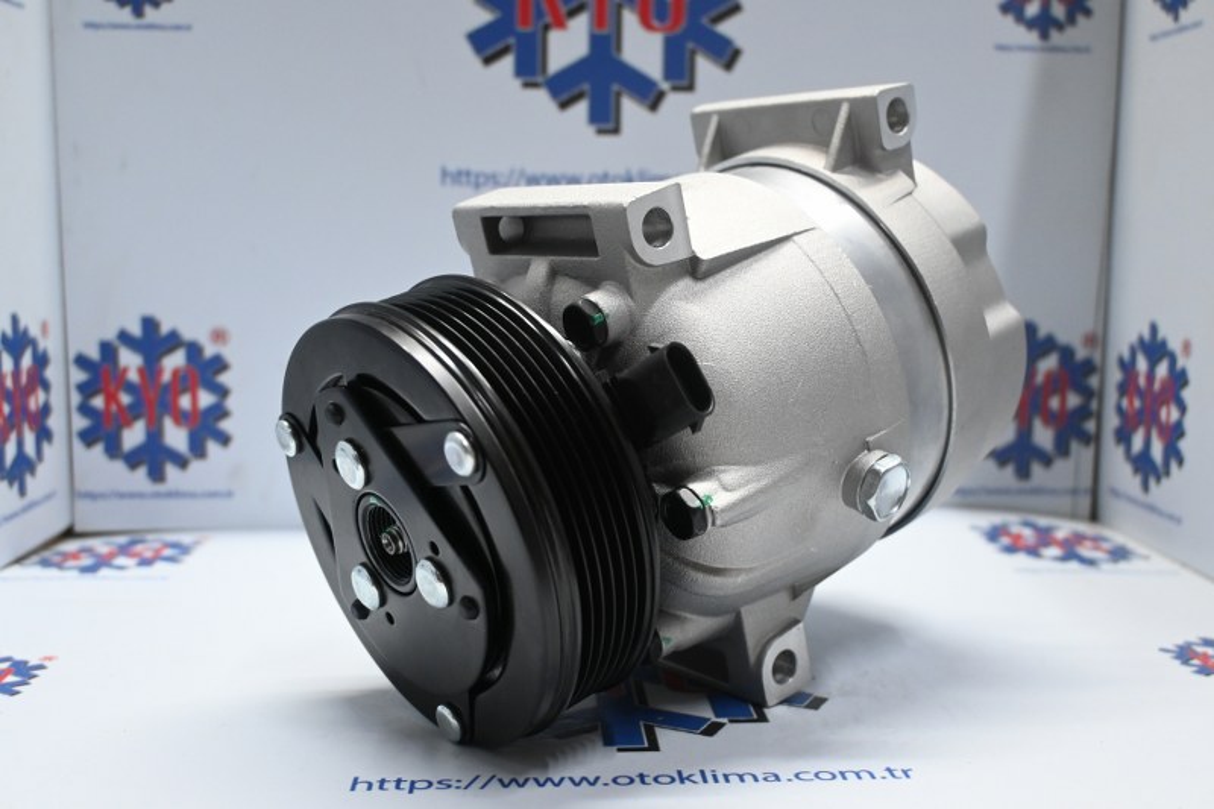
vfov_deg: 35.5
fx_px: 1264
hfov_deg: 51.3
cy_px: 404
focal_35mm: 38
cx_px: 607
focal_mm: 25
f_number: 4.2
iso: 1800
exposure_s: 1/125
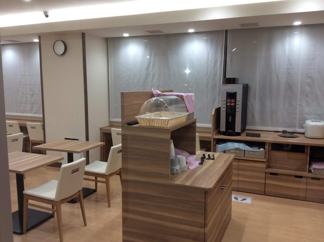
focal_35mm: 32
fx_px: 299
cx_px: 162
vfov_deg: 44.0
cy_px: 121
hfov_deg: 56.9
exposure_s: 1/40
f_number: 2.4
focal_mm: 3.3
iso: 40
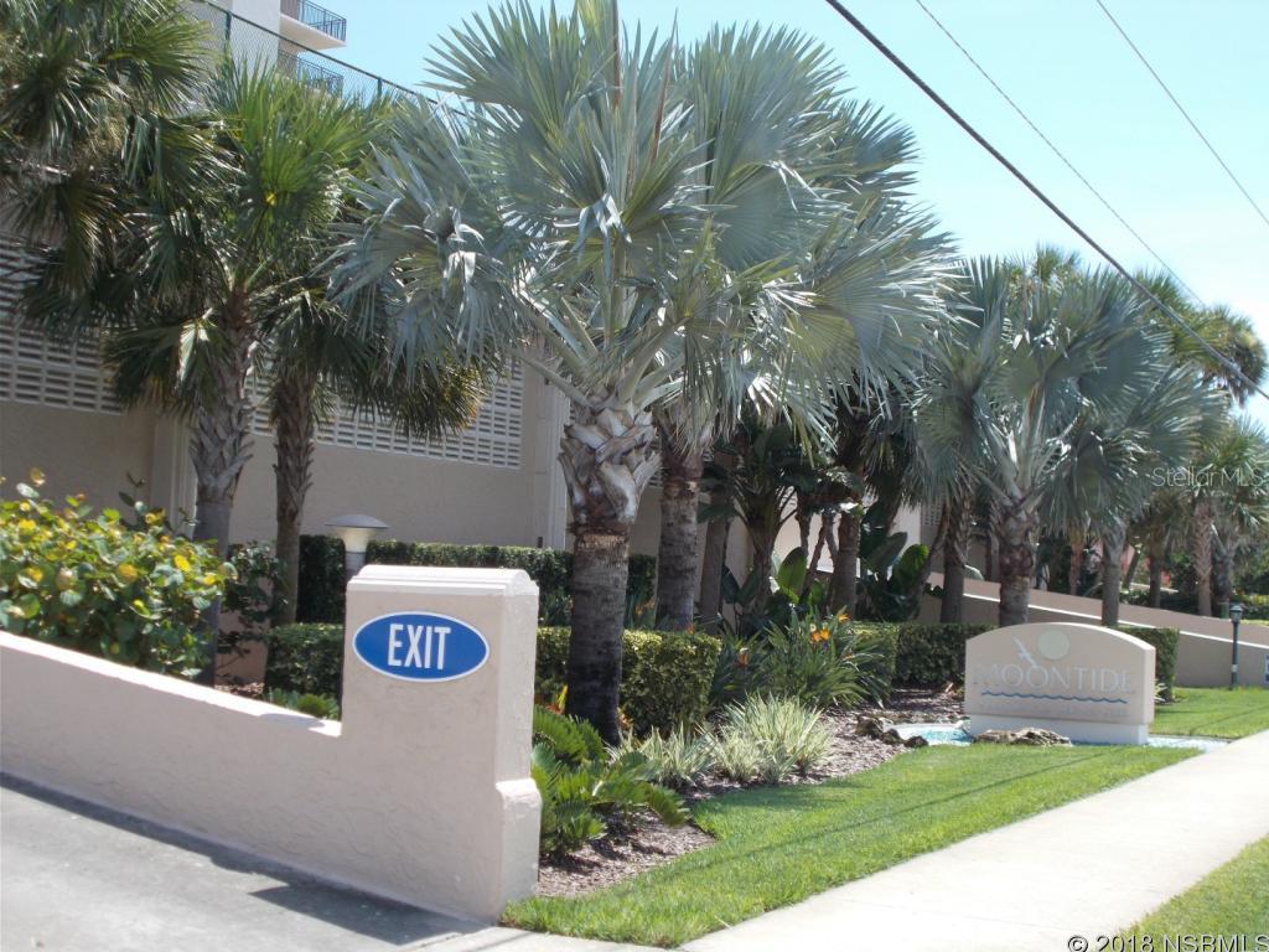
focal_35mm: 50
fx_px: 1833
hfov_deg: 38.2
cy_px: 476
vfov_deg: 29.1
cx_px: 634
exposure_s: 1/320
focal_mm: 9
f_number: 4.5
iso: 80
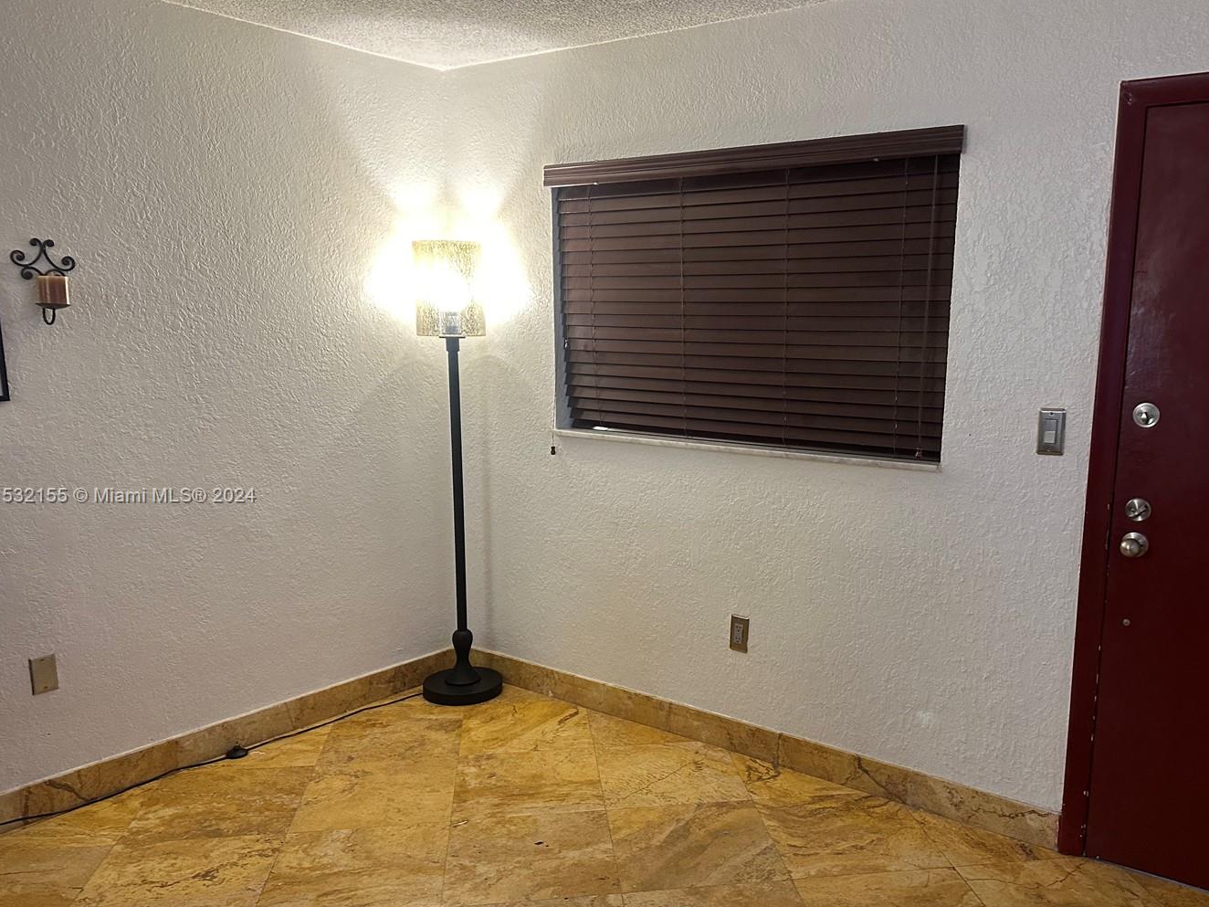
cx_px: 694
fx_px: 1013
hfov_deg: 61.4
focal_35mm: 29
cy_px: 497
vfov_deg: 48.2
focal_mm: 6.86
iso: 320
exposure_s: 1/60
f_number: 1.78
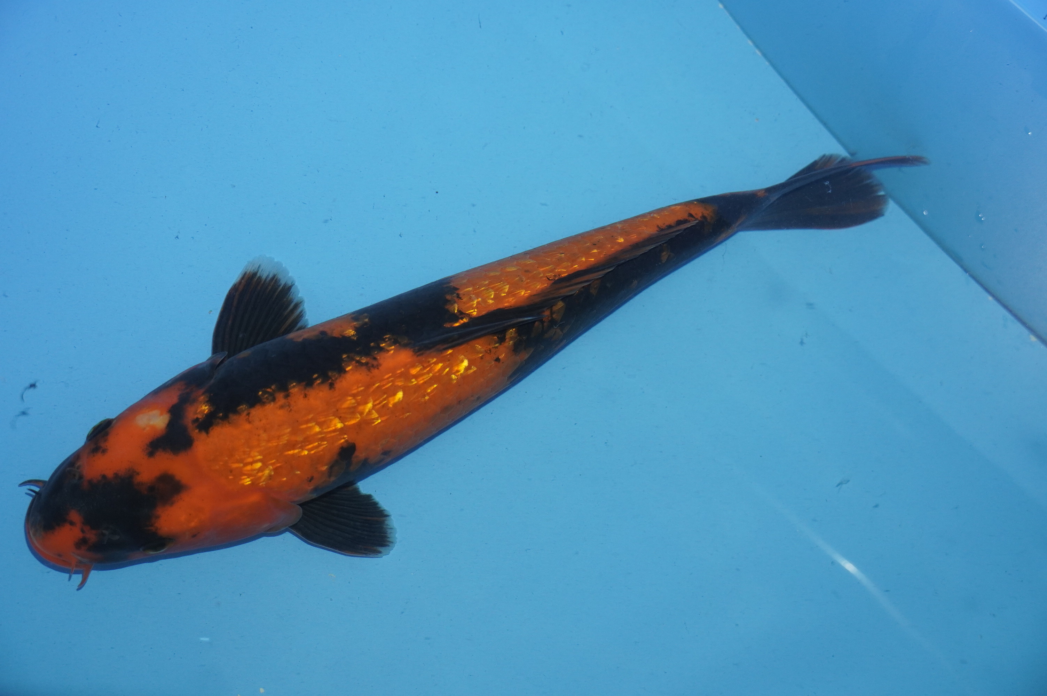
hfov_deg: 31.9
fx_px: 1831
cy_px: 348
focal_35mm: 63
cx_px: 524
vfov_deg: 21.5
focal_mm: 42
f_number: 5
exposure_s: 1/160
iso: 1000
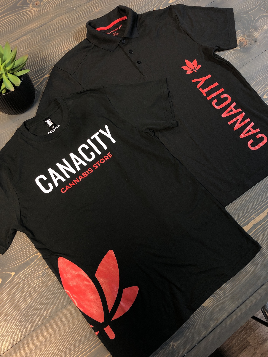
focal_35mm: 28
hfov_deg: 49.7
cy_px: 178
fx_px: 289
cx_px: 134
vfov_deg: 63.4
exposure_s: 1/15
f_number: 1.8
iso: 40
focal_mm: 3.99
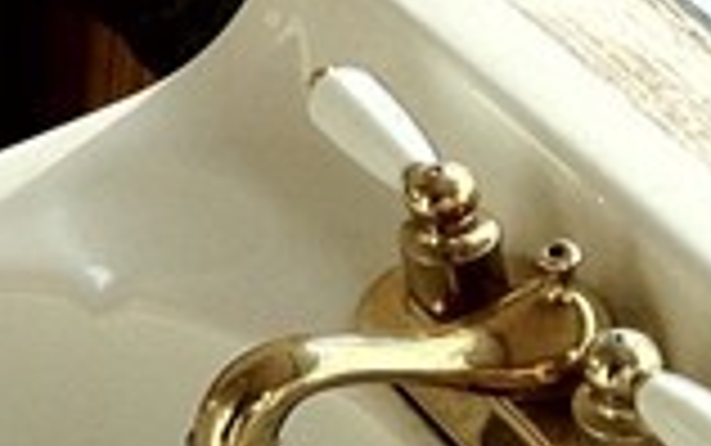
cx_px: -688
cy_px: -446
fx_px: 4673
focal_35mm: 241
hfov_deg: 8.3
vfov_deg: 5.3
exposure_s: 1/480
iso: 64
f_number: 2.4
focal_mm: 4.28
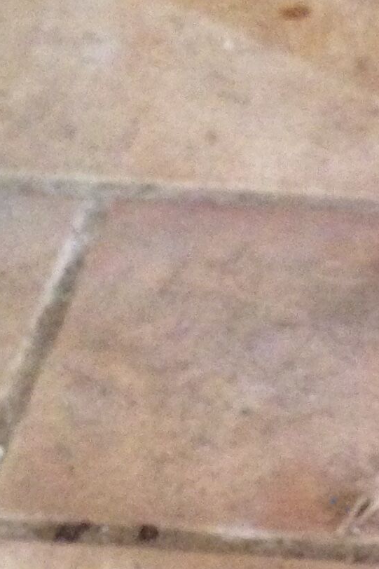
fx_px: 2180
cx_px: 664
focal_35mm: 138
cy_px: 302
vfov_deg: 14.9
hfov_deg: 9.5
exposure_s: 1/17
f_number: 2.4
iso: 320
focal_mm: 4.12
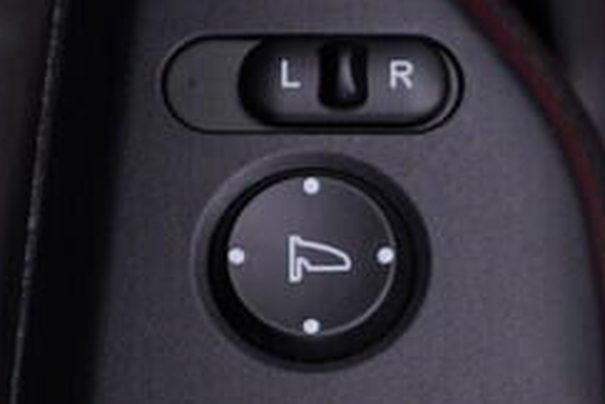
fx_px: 2554
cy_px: 729
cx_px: 483
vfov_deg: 8.7
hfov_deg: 13.4
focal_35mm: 152
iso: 125
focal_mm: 24
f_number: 3.5
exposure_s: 1/60
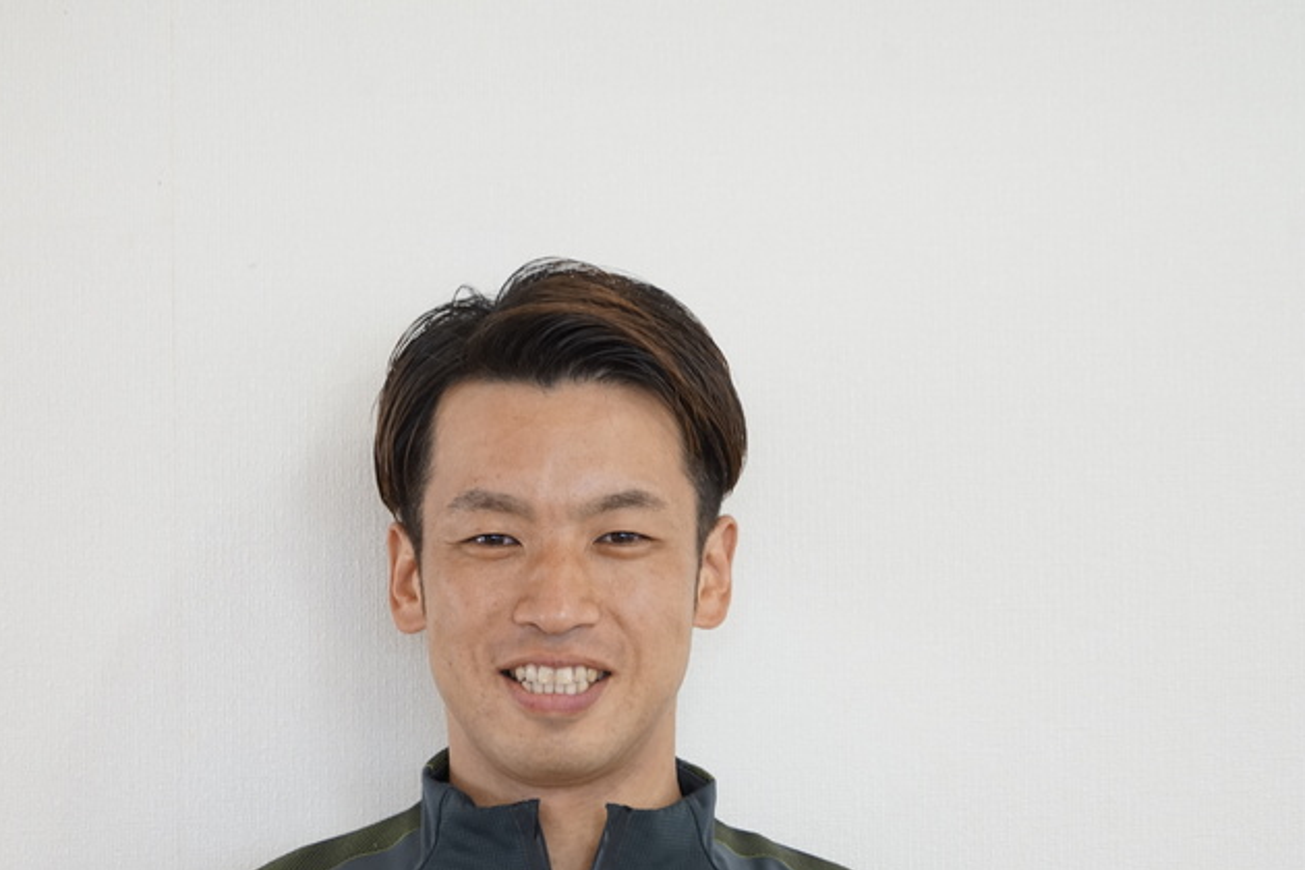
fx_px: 4277
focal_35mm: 118
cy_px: 492
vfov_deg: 11.6
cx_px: 553
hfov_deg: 17.3
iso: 1600
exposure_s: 1/30
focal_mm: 101
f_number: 5.6
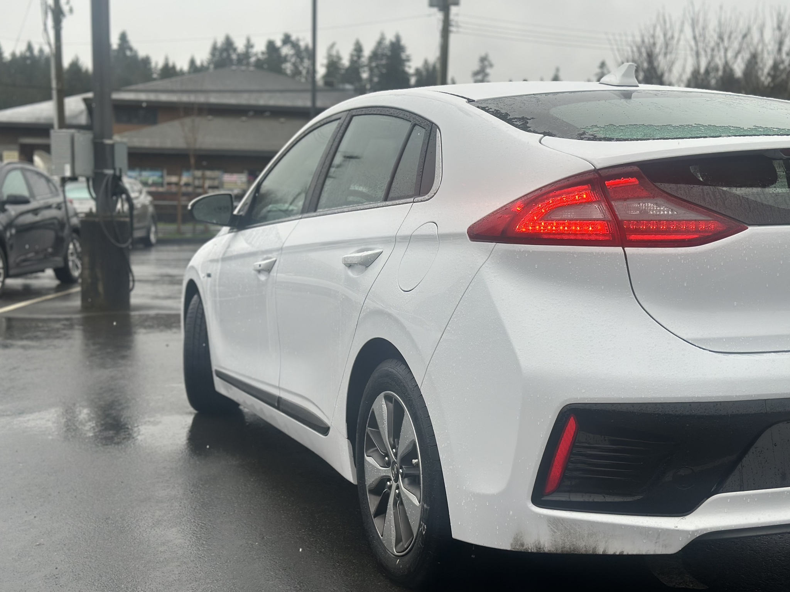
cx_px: 395
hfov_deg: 39.7
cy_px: 296
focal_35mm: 48
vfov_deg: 30.3
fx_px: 1095
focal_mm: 6.86
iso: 80
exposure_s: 1/690
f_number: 1.78
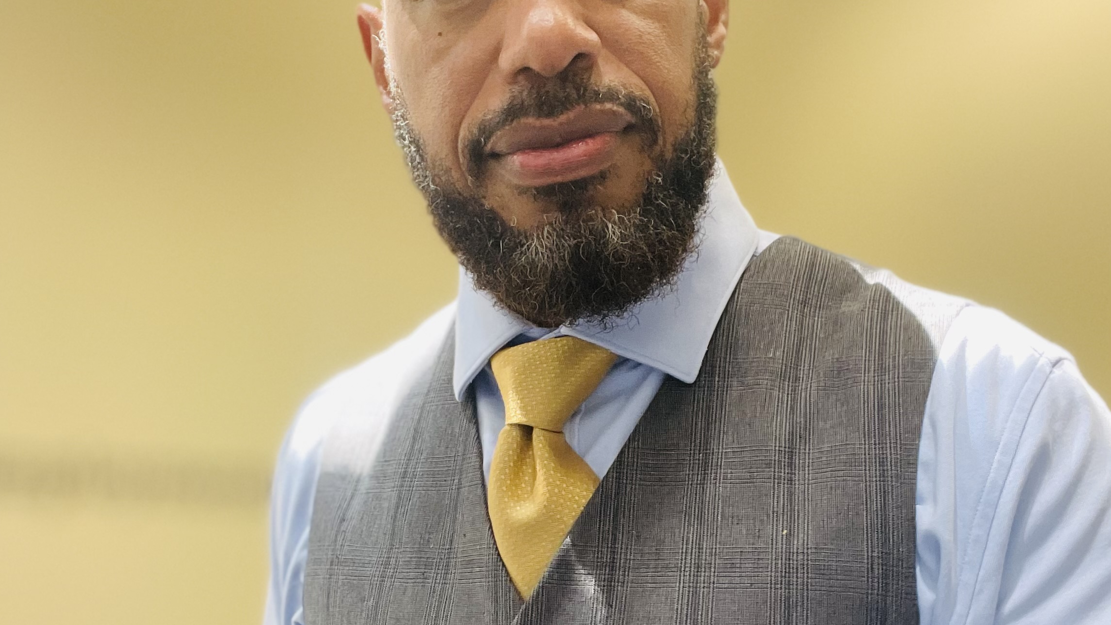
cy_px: 422
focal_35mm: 44
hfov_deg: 46.4
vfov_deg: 26.9
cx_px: 554
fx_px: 1296
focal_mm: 2.71
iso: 200
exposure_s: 1/60
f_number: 2.2
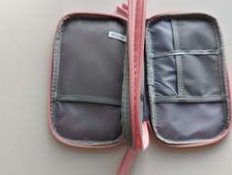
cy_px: 87
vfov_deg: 41.9
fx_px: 228
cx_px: 128
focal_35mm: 34
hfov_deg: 53.8
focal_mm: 6.81
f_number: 1.85
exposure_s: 1/127
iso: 192
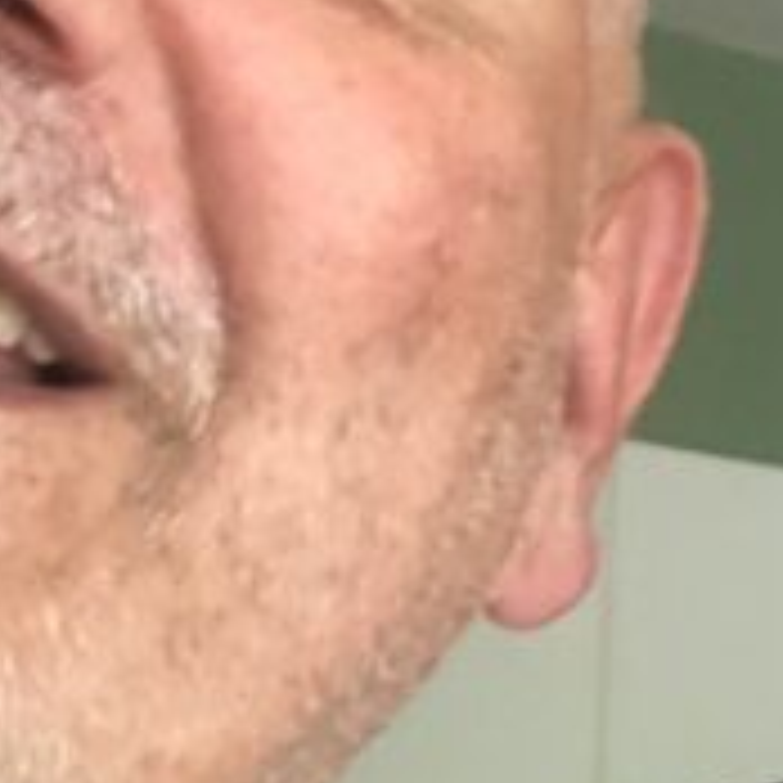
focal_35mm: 167
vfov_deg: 10.5
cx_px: 1548
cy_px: 263
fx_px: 4274
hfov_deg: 9.8
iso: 125
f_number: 2.2
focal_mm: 2.87
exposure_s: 1/50
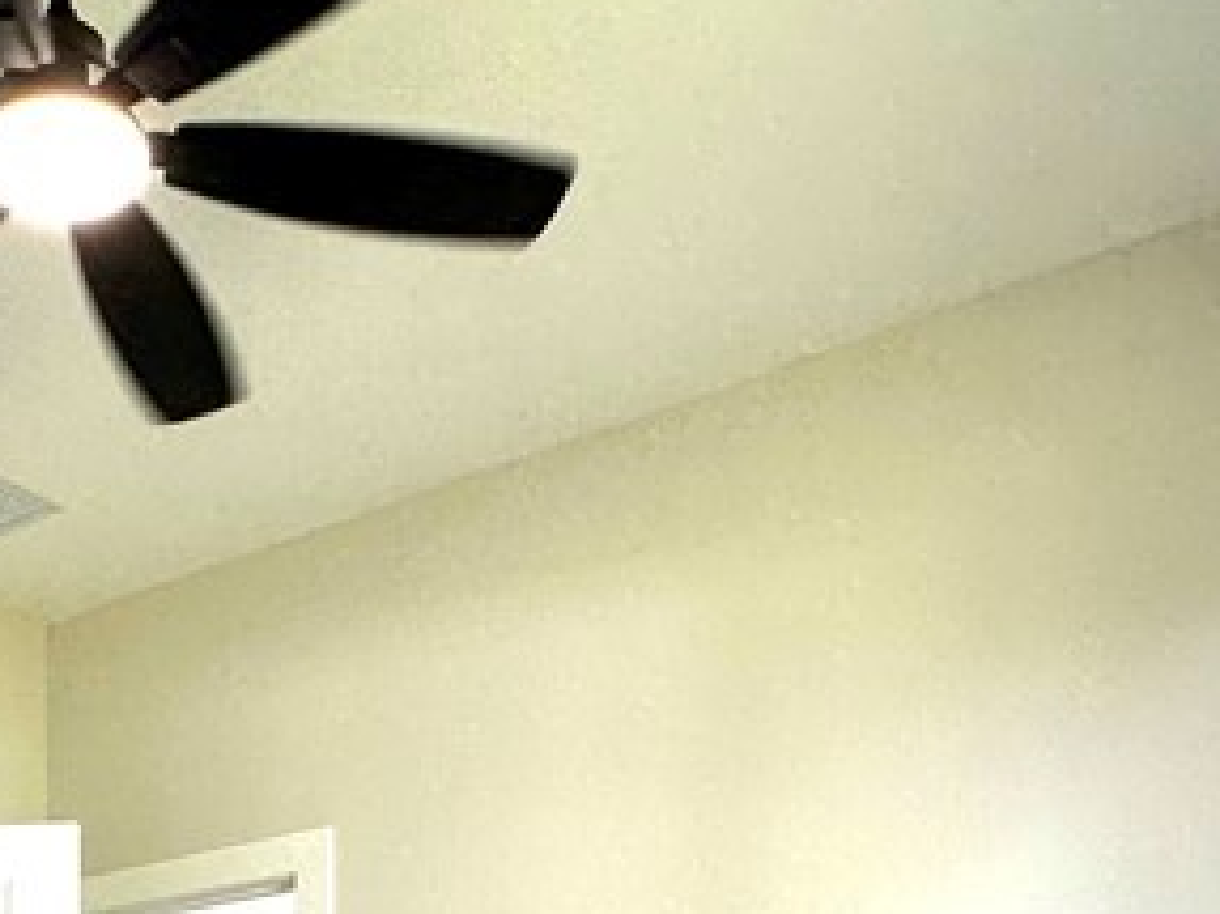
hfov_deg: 36.4
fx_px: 1761
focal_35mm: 50
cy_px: 1233
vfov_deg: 24.7
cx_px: 179
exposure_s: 1/99
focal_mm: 2.22
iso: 64
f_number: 2.2
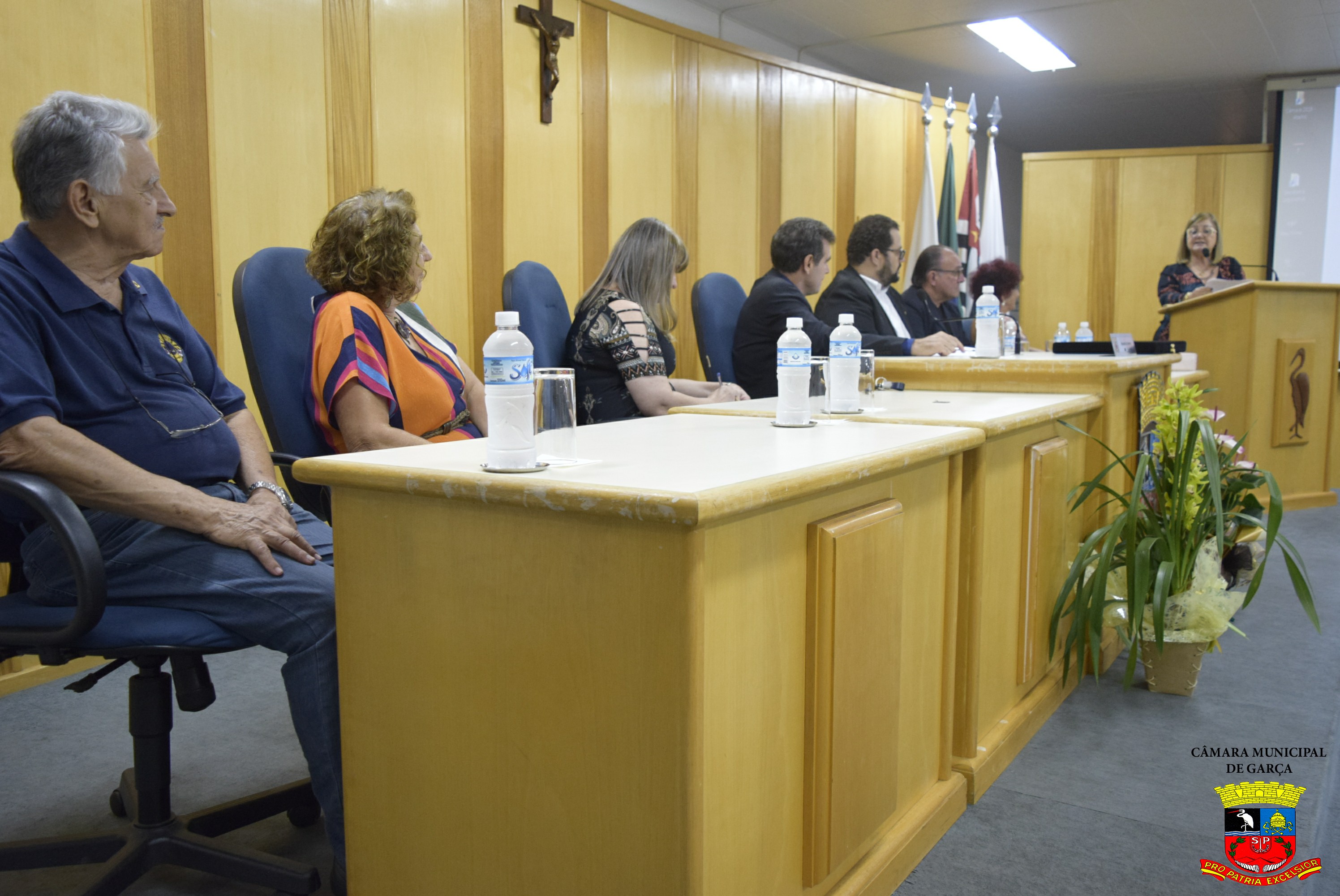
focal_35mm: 30
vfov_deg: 43.7
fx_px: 1117
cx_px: 670
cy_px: 448
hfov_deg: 61.9
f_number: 4
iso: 1600
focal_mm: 20
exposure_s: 1/160
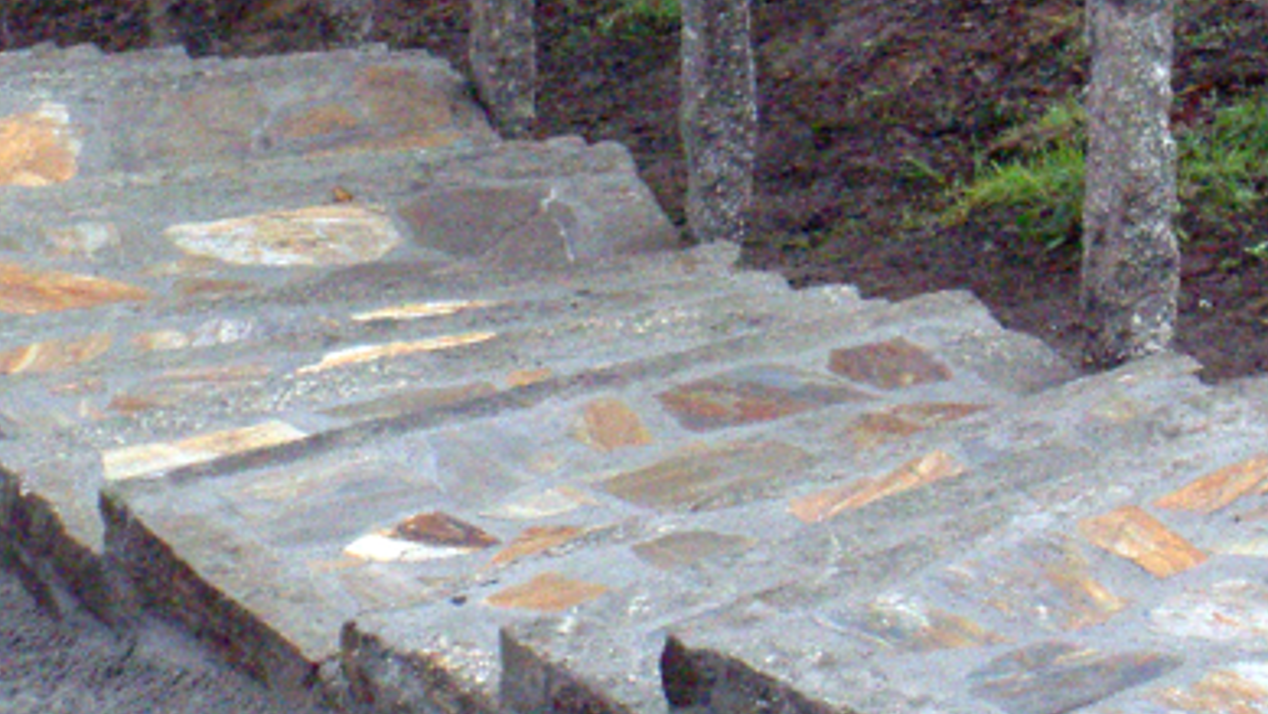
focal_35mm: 295
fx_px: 9921
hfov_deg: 7.3
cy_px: 178
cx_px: 476
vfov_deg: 4.1
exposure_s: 1/100
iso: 200
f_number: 4.9
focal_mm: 24
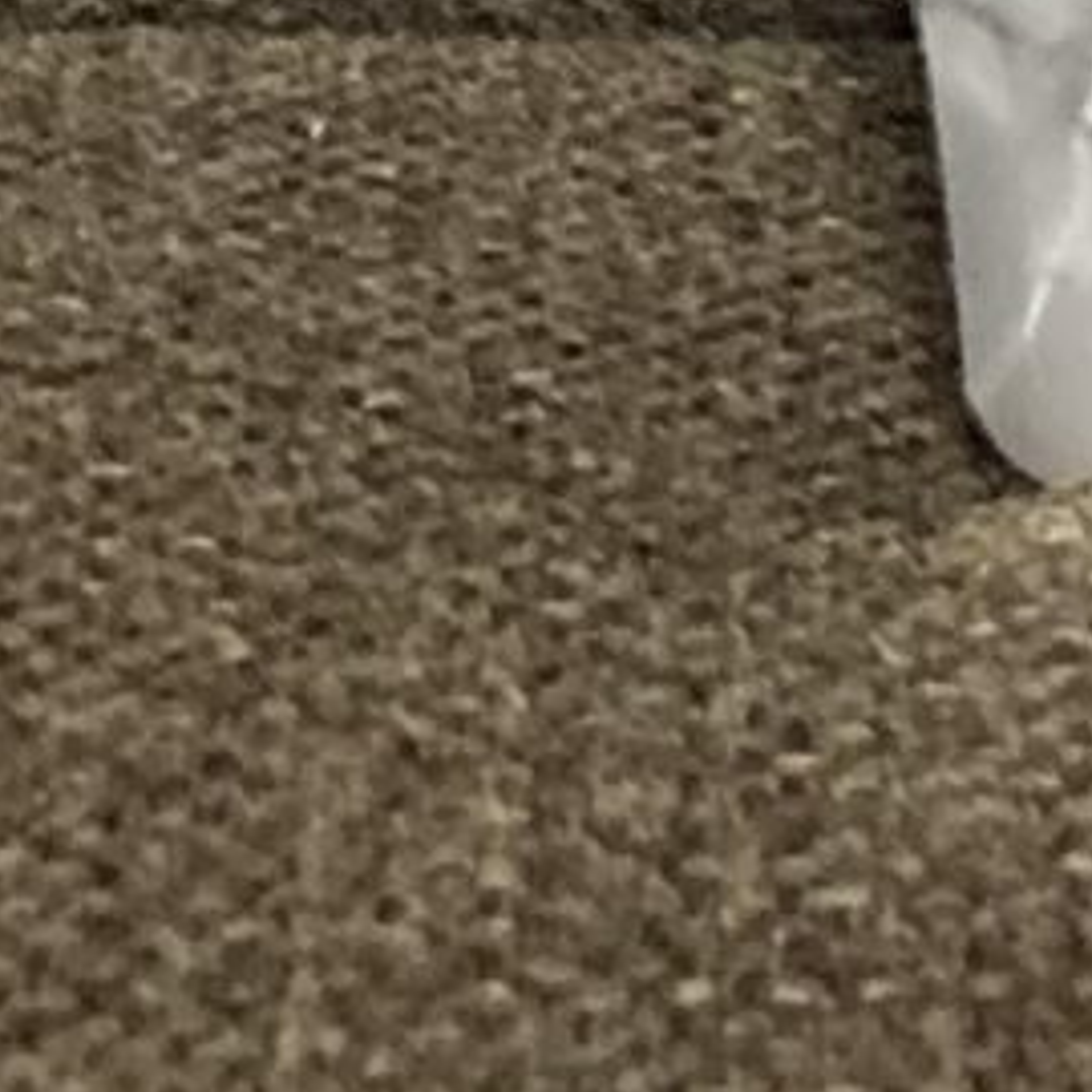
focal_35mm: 235
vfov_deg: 6.5
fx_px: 8387
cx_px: 1569
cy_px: -2677
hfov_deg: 7.3
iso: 250
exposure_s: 1/50
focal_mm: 3.99
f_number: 1.8
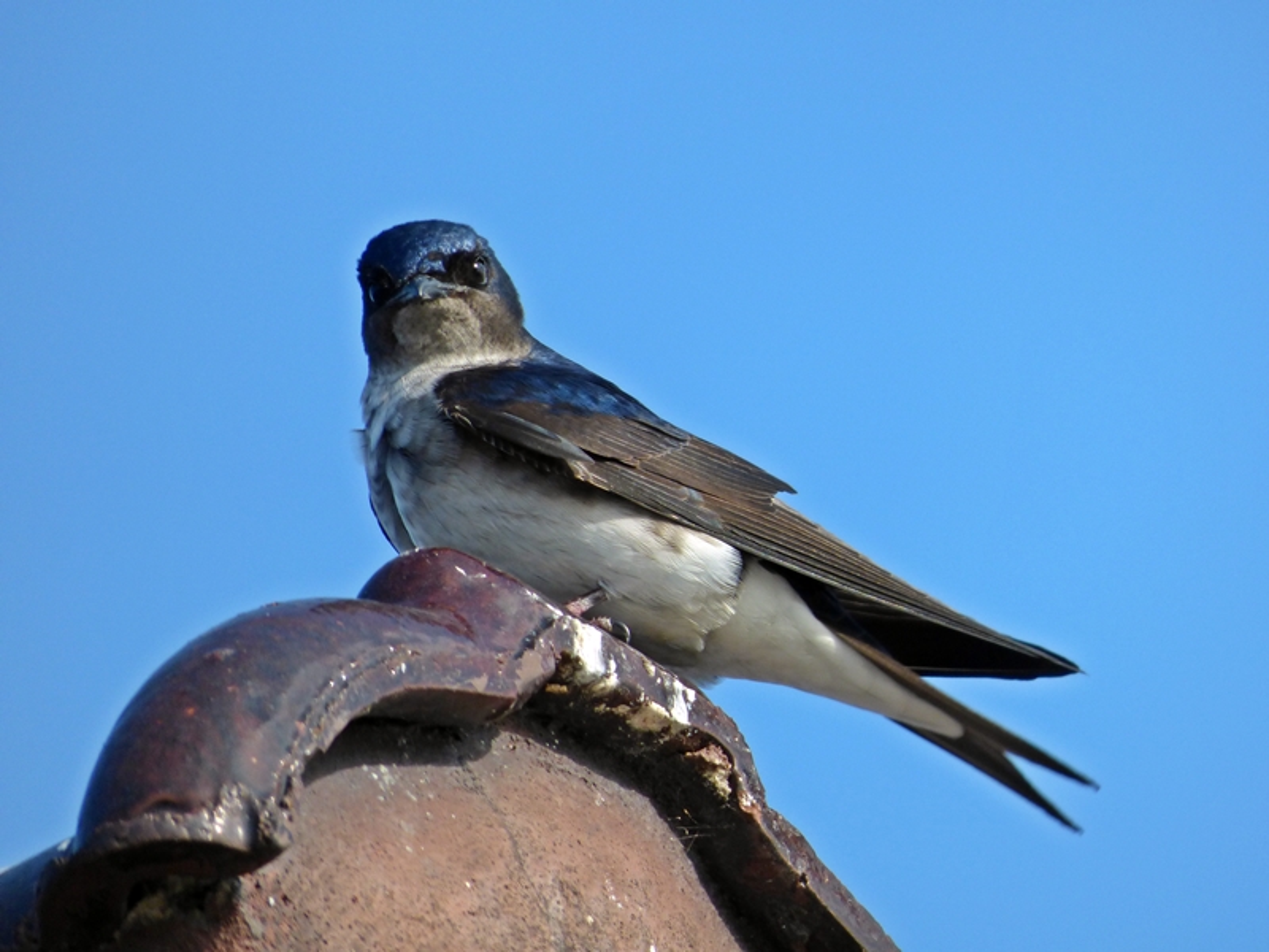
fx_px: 43331
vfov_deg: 1.3
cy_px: 476
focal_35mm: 1182
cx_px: 634
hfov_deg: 1.7
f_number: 5.8
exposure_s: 1/500
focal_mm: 211.7
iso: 200
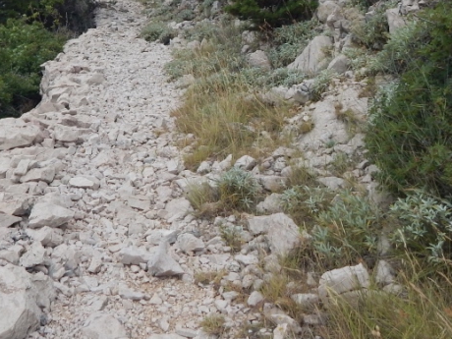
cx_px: 154
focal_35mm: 49
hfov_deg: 38.5
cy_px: 13
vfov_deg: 28.2
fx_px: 640
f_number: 6
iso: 125
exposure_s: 1/640
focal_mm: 4
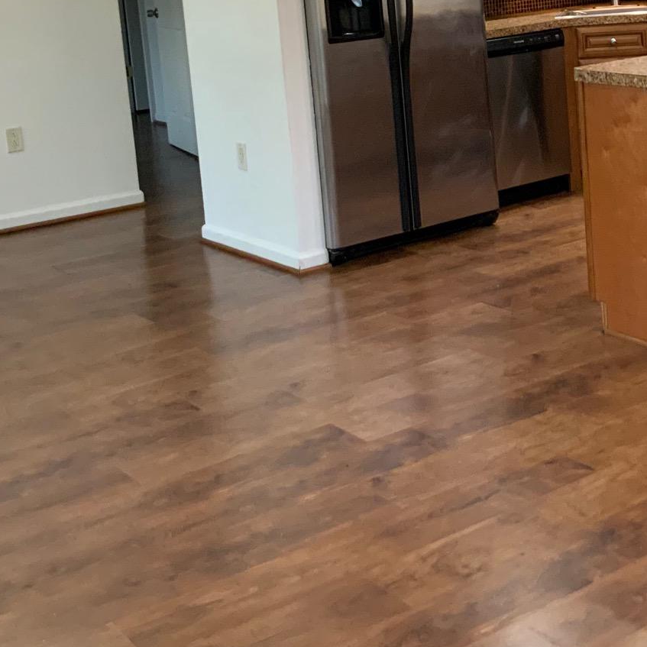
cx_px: 544
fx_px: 1311
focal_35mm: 62
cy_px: 92
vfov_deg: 27.0
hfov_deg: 27.0
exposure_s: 1/60
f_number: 1.8
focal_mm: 3
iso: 200
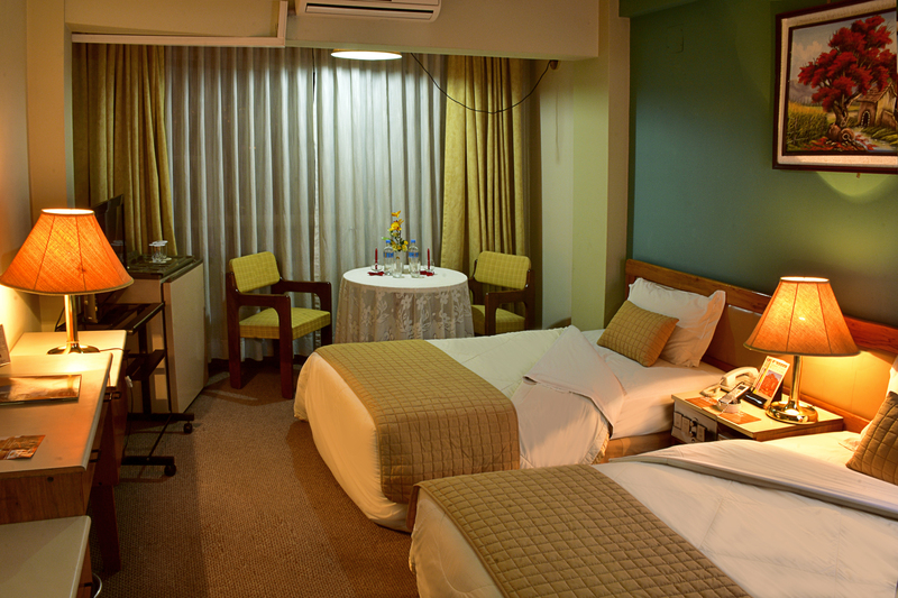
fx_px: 748
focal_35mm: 30
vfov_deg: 43.6
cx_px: 449
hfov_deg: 61.9
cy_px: 299
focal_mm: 20
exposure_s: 10
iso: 160
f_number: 22
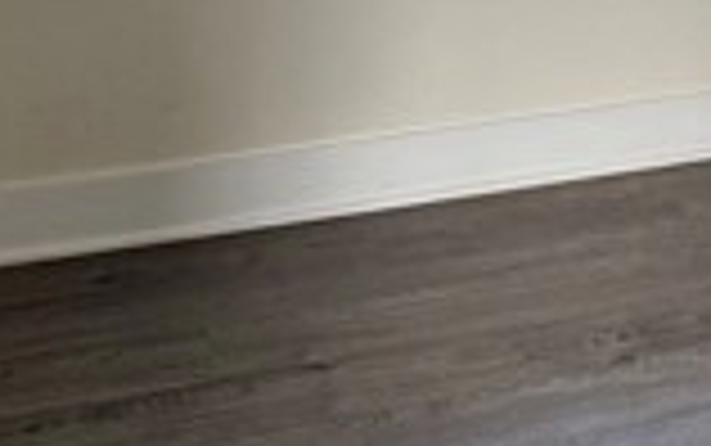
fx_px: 1997
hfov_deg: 17.2
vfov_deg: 12.3
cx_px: 1202
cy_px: -149
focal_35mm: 103
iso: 125
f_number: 1.78
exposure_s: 1/121
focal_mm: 6.76
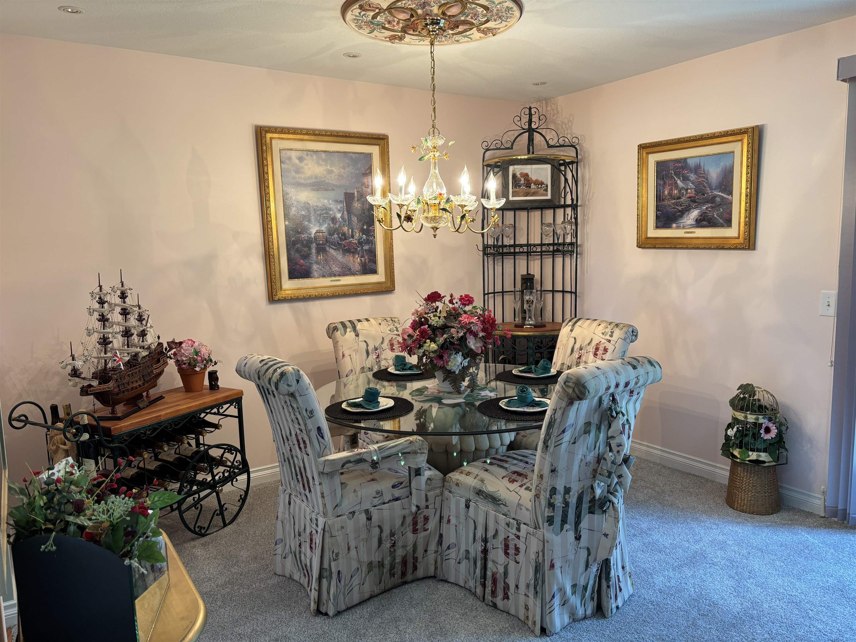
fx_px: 643
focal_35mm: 26
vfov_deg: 53.1
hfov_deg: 67.3
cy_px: 321
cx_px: 428
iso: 80
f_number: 1.6
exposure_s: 1/60
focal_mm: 5.96
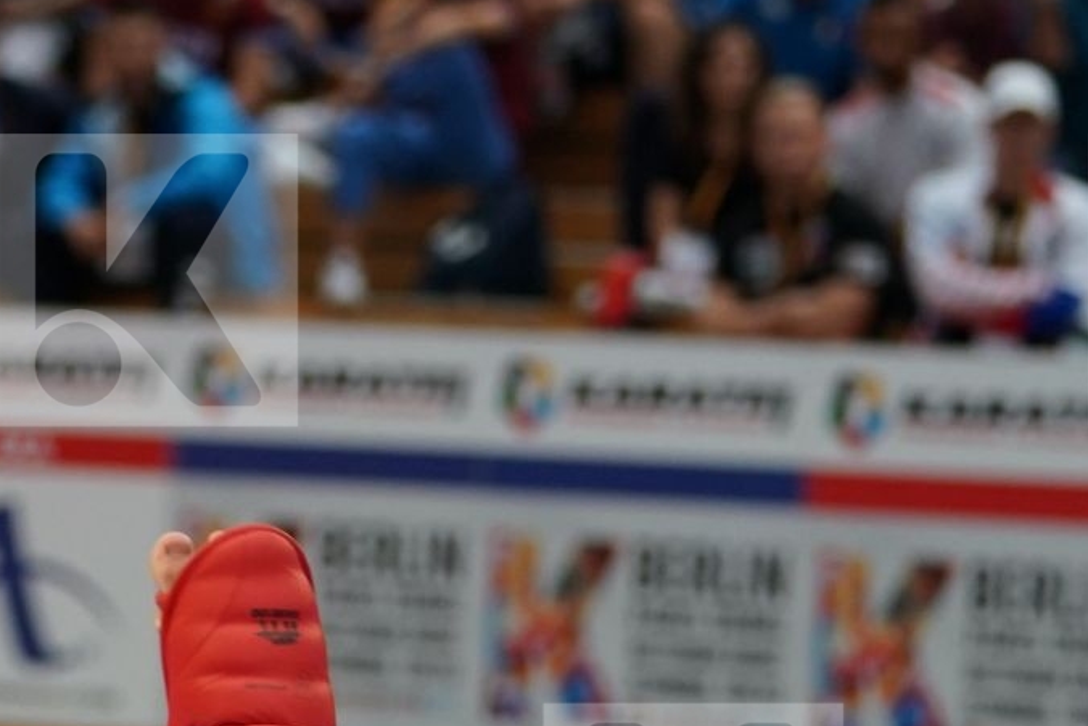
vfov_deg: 4.1
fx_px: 10217
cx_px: 148
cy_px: 850
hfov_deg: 6.1
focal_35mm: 338
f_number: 2.8
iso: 1250
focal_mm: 85
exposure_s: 1/800
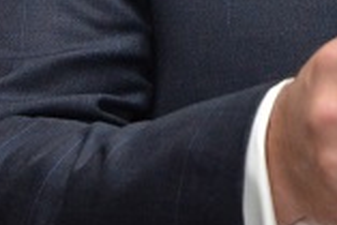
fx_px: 3495
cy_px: -285
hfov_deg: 5.5
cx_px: 502
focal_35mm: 373
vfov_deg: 3.6
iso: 1600
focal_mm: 65
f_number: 6.3
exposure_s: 1/60
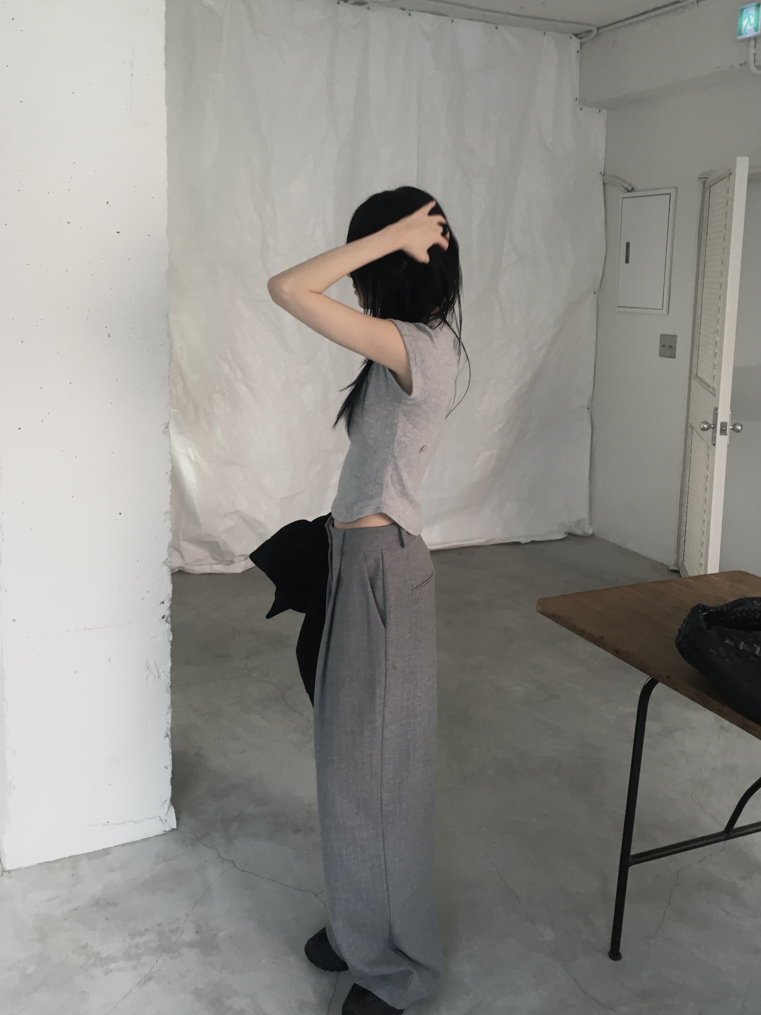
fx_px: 850
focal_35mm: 29
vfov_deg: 61.7
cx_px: 380
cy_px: 508
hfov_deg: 48.2
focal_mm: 4.15
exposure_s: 1/33
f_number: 2.2
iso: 40
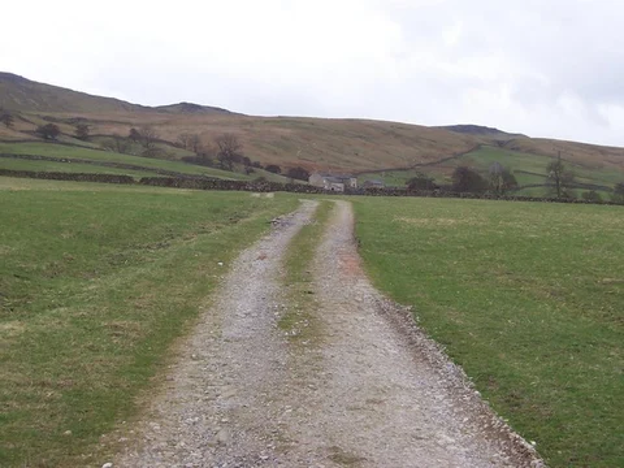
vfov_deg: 23.3
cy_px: 234
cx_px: 312
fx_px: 1136
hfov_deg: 30.7
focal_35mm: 63
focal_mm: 10.1
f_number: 3.4
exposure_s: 1/500
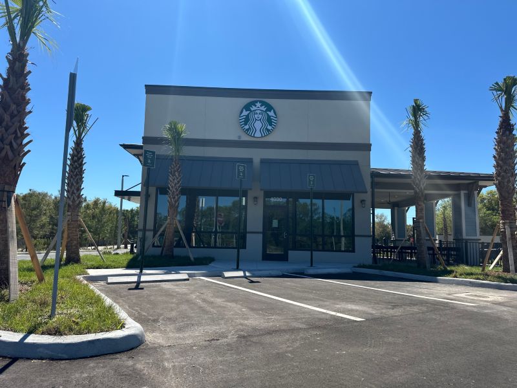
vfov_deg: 56.8
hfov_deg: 71.6
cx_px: 258
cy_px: 194
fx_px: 358
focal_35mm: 24
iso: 80
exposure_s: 1/4762
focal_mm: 6.86
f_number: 1.78
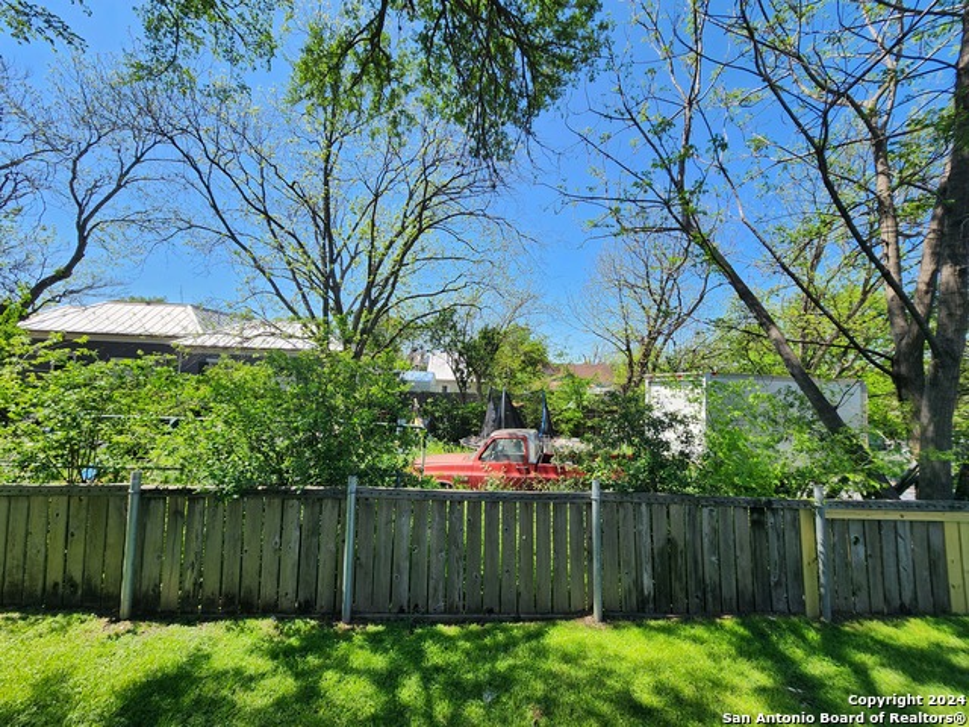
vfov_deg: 89.9
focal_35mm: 13
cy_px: 364
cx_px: 484
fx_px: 364
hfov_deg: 106.2
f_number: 2.2
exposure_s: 1/1142
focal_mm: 2.2
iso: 50
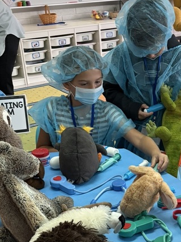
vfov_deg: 30.1
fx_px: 439
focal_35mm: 63
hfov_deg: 22.4
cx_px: 182
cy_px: 187
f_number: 1.6
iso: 250
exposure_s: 1/60
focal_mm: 5.96
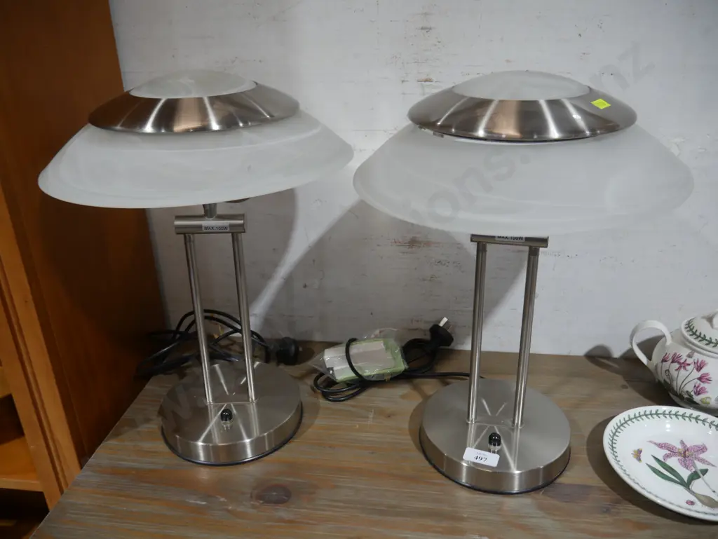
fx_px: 581
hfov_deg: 63.4
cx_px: 359
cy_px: 270
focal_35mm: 28
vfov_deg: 49.8
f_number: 3.5
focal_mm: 14
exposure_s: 1/60
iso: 250
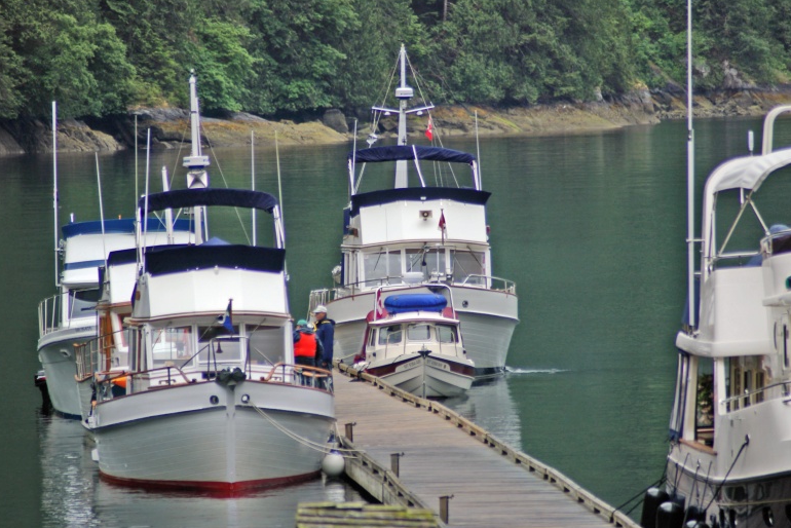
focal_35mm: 343
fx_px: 7539
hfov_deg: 6.0
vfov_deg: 4.0
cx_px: 384
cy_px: 265
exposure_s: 1/250
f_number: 4.5
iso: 200
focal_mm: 220
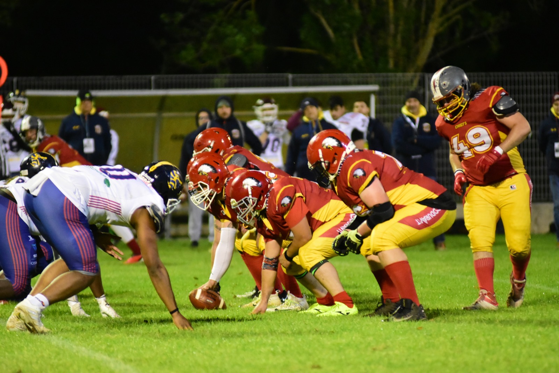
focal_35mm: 300
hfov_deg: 6.9
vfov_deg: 4.6
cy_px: 186
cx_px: 280
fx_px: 4657
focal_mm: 200
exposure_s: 1/320
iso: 8000
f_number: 2.8
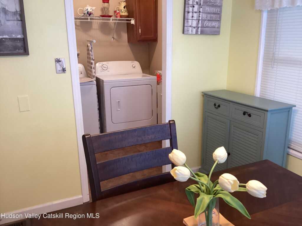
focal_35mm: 31
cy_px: 113
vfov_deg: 45.4
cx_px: 151
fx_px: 270
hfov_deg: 58.4
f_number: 2.4
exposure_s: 1/50
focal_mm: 3.3
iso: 200
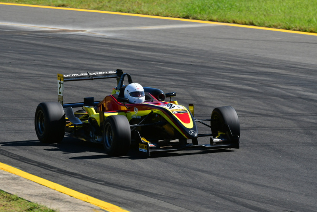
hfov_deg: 3.7
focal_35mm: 555
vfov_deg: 2.5
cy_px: 106
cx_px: 158
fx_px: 4889
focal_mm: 370
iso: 400
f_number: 11
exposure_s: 1/500
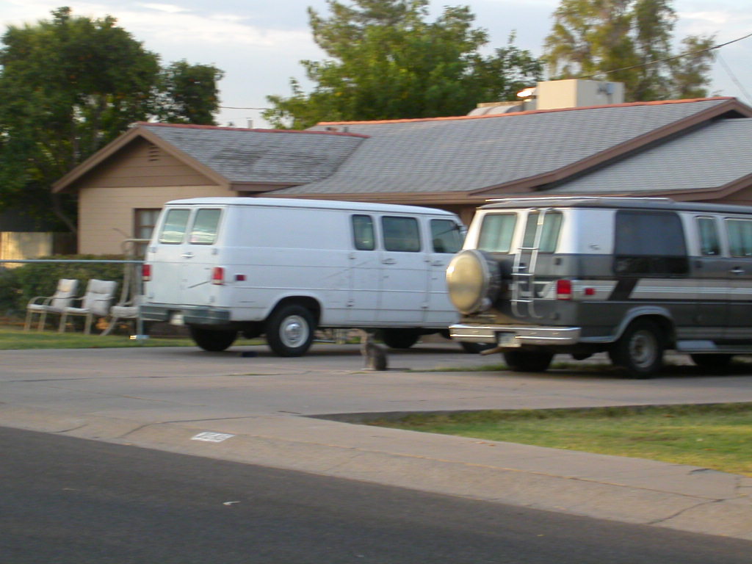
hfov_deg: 17.7
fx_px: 2411
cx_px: 376
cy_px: 282
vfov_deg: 13.3
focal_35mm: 111
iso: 100
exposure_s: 1/80.3
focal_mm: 16.8
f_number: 4.8
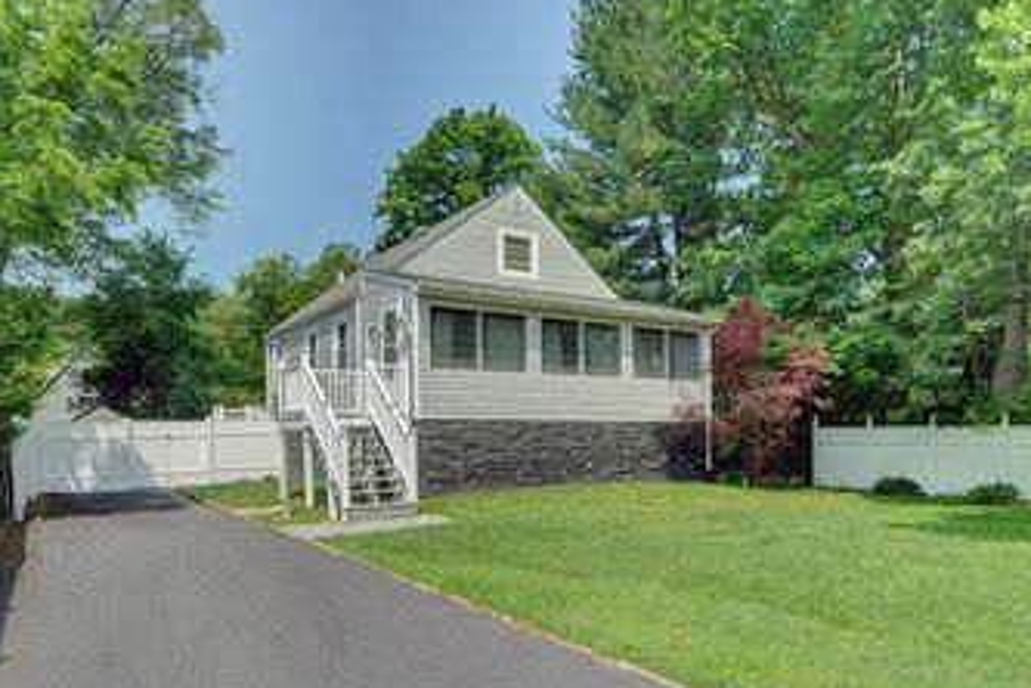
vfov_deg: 47.4
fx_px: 773
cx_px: 622
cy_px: 442
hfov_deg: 66.7
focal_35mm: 27
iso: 200
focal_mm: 18
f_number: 8
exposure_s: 1/400
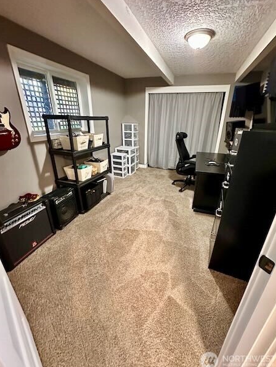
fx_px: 159
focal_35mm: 15
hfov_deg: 81.7
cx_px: 145
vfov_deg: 98.1
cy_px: 180
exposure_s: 1/60
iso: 1250
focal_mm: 2.22
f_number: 2.2
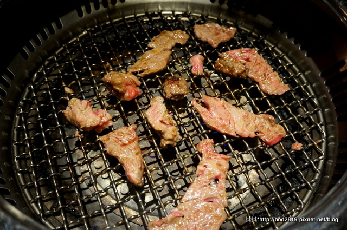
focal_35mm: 33
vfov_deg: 39.9
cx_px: 174
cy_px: 115
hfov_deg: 57.3
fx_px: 318
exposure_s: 1/60
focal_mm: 22
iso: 1250
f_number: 4
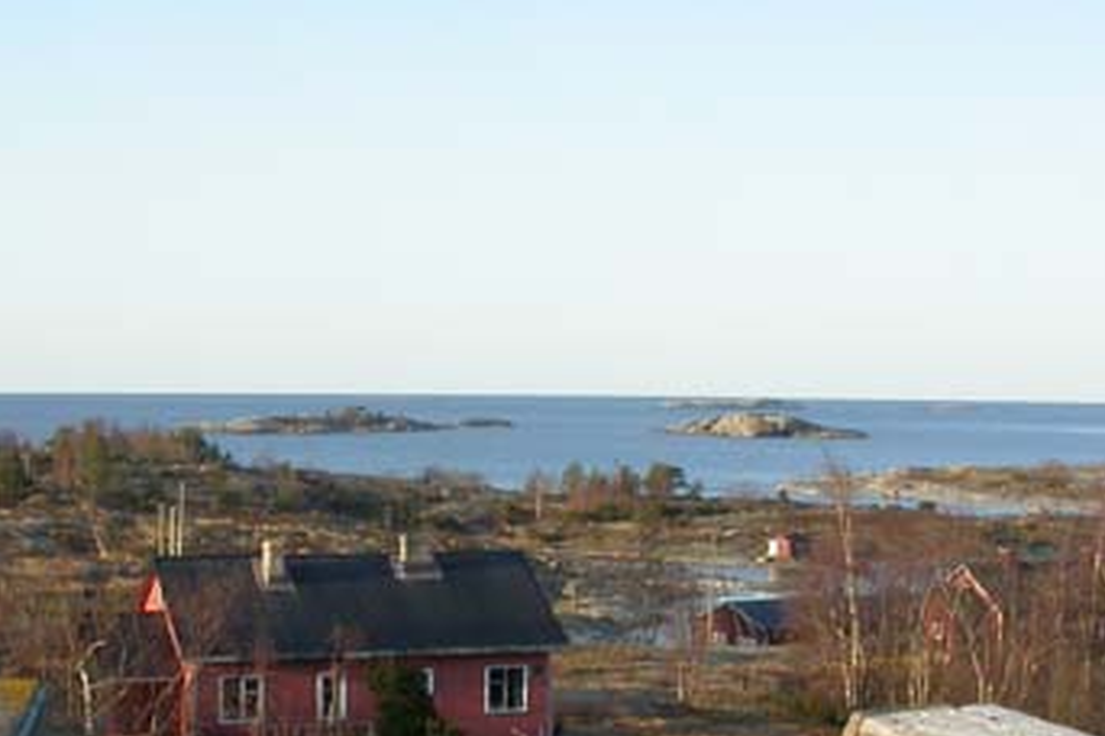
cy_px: 613
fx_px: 2271
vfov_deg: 18.2
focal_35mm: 74
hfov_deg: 27.3
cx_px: 459
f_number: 6
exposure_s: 1/164
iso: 100
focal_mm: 7.85
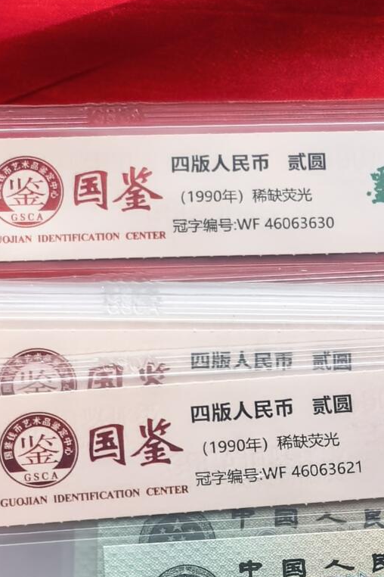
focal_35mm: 118
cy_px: 646
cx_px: 471
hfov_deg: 11.4
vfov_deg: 16.8
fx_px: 1888
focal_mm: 6.98
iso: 50
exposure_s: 1/494
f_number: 2
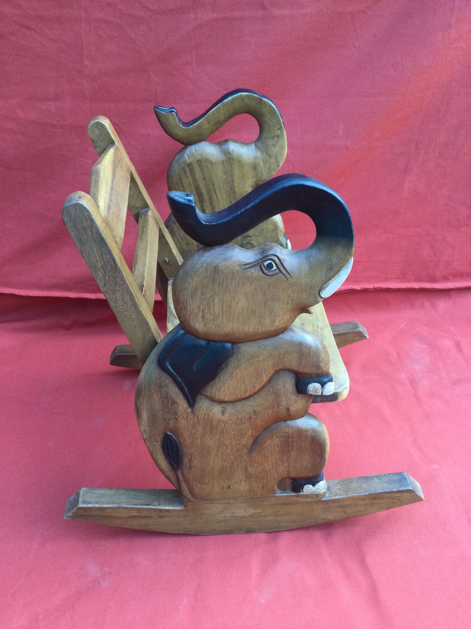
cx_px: 236
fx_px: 562
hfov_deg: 45.4
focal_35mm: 31
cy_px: 314
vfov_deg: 58.4
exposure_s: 1/33
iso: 64
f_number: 2.4
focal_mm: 3.3
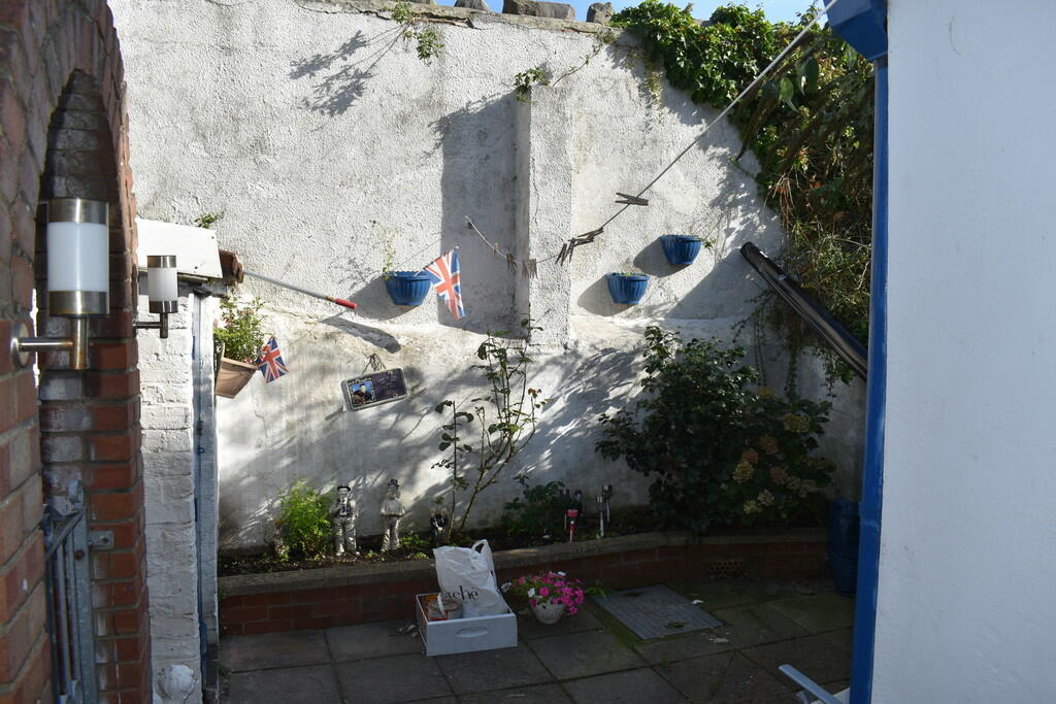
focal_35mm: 27
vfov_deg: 47.9
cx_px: 528
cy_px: 352
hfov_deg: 67.4
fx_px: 792
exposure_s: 1/200
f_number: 7.1
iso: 100
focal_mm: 18
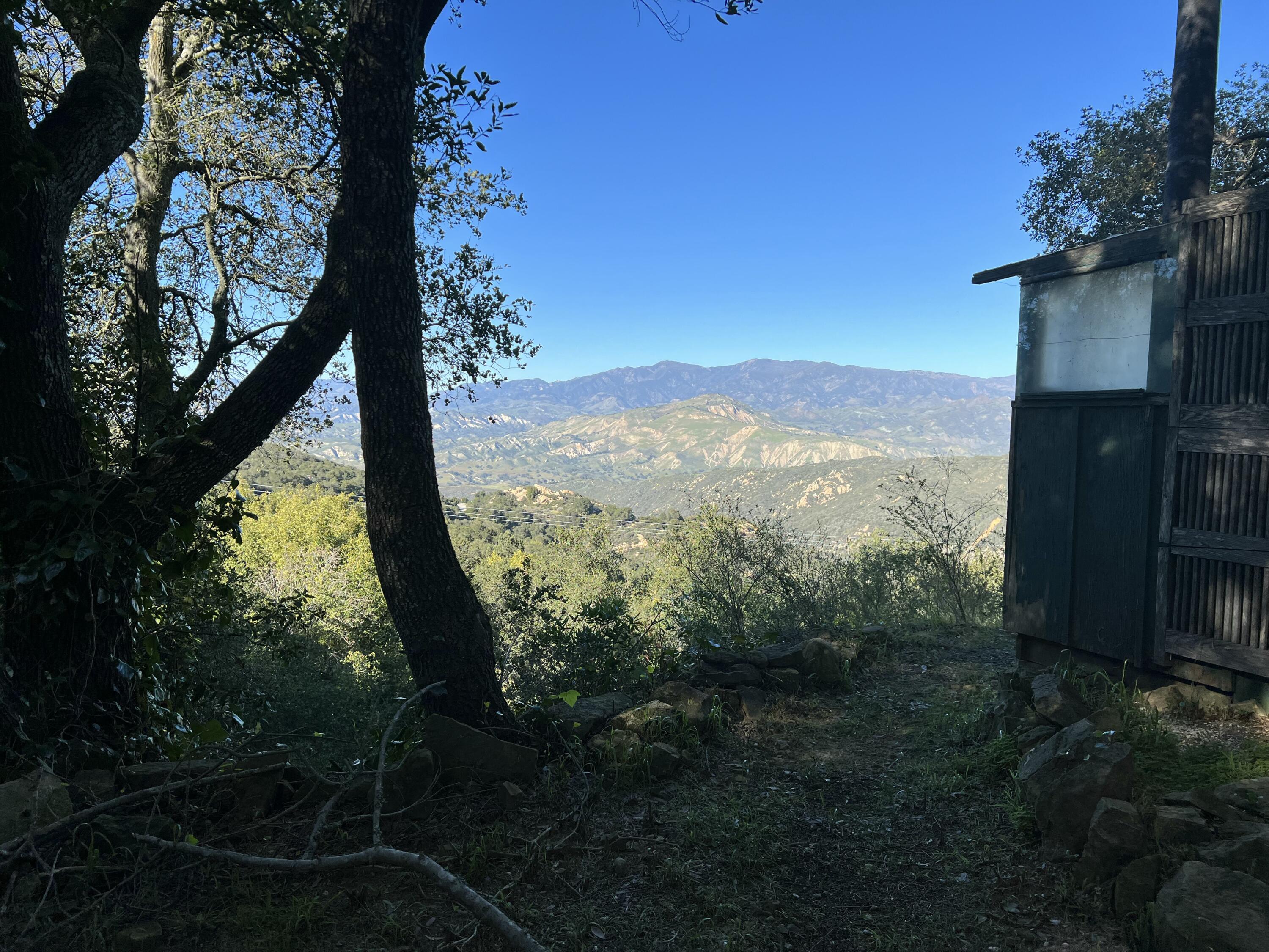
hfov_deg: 67.3
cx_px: 634
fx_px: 953
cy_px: 476
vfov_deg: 53.1
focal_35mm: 26
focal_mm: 5.7
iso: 50
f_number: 1.5
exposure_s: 1/2457
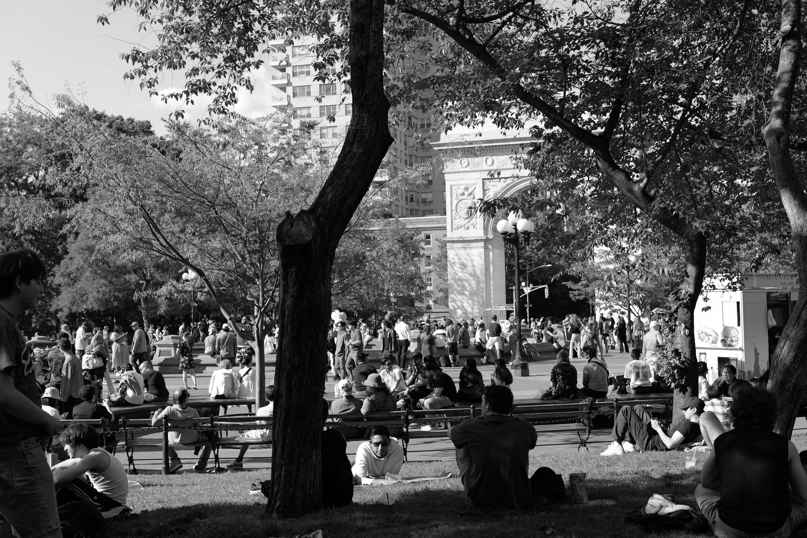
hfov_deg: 39.6
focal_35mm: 50
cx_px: 404
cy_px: 269
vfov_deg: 27.0
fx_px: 1121
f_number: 4.5
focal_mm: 50
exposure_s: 1/1600
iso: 500
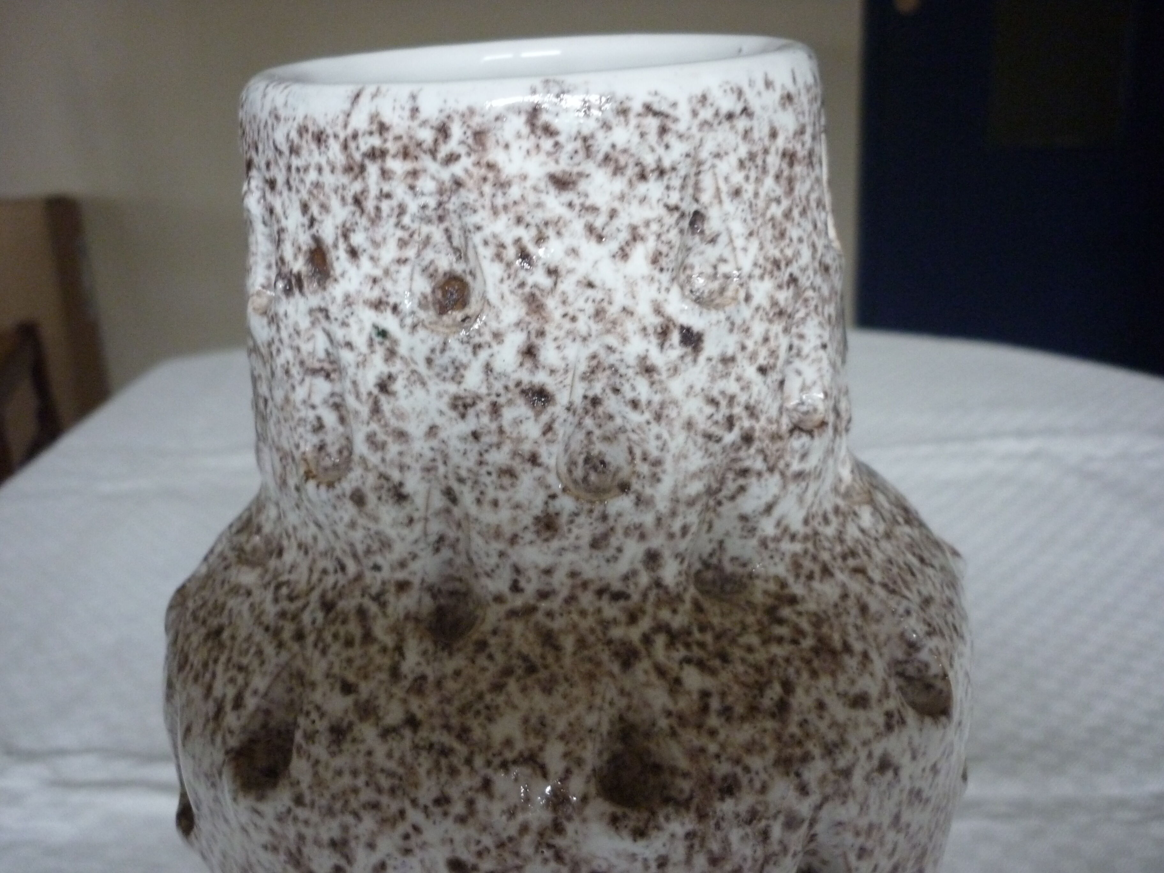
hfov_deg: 55.4
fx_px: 1110
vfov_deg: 42.9
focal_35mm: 33
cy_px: 436
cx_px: 582
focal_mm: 5.5
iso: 400
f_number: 2.8
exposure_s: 1/15
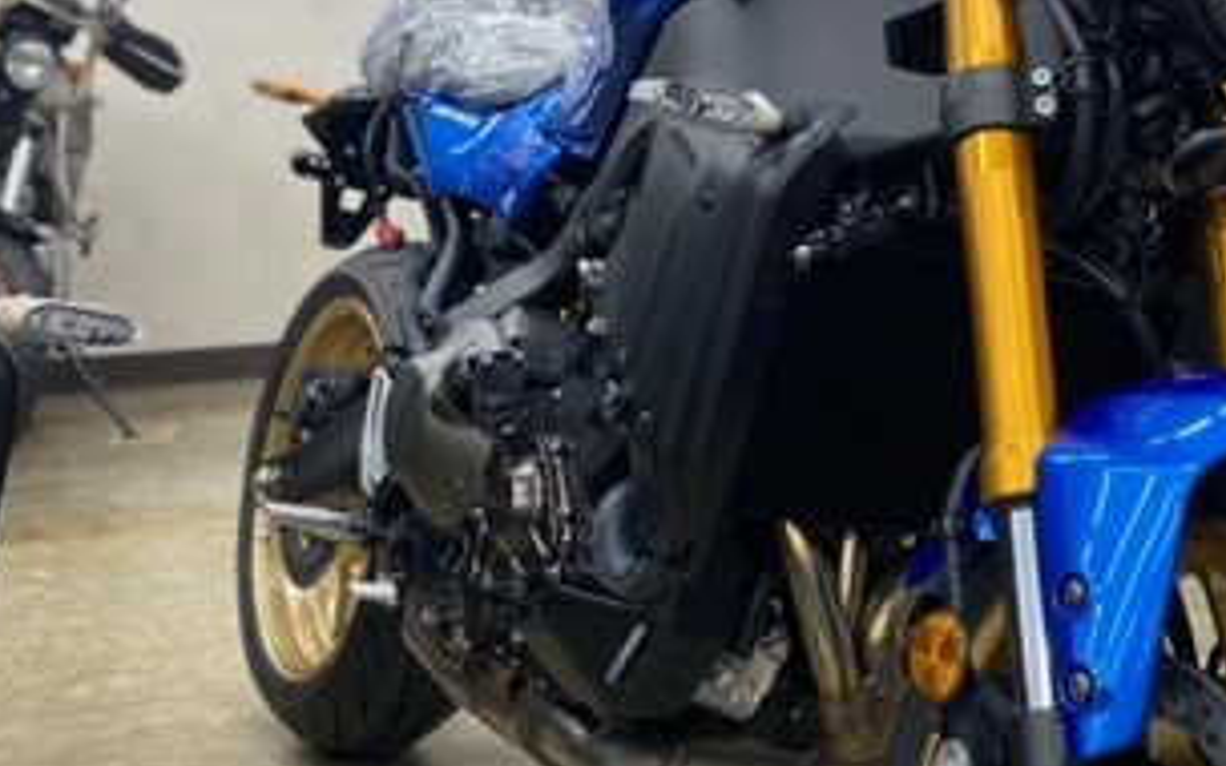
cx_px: 883
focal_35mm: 58
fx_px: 1938
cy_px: 379
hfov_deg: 34.5
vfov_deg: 22.4
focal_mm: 4.25
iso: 64
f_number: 1.8
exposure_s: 1/60
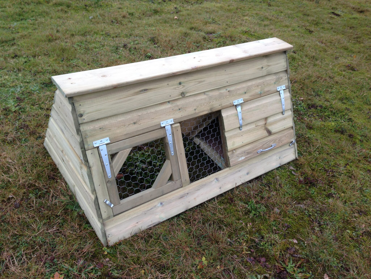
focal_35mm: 33
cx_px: 186
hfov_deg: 55.4
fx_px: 354
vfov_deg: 42.9
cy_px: 140
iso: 50
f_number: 2.4
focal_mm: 4.13
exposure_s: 1/141
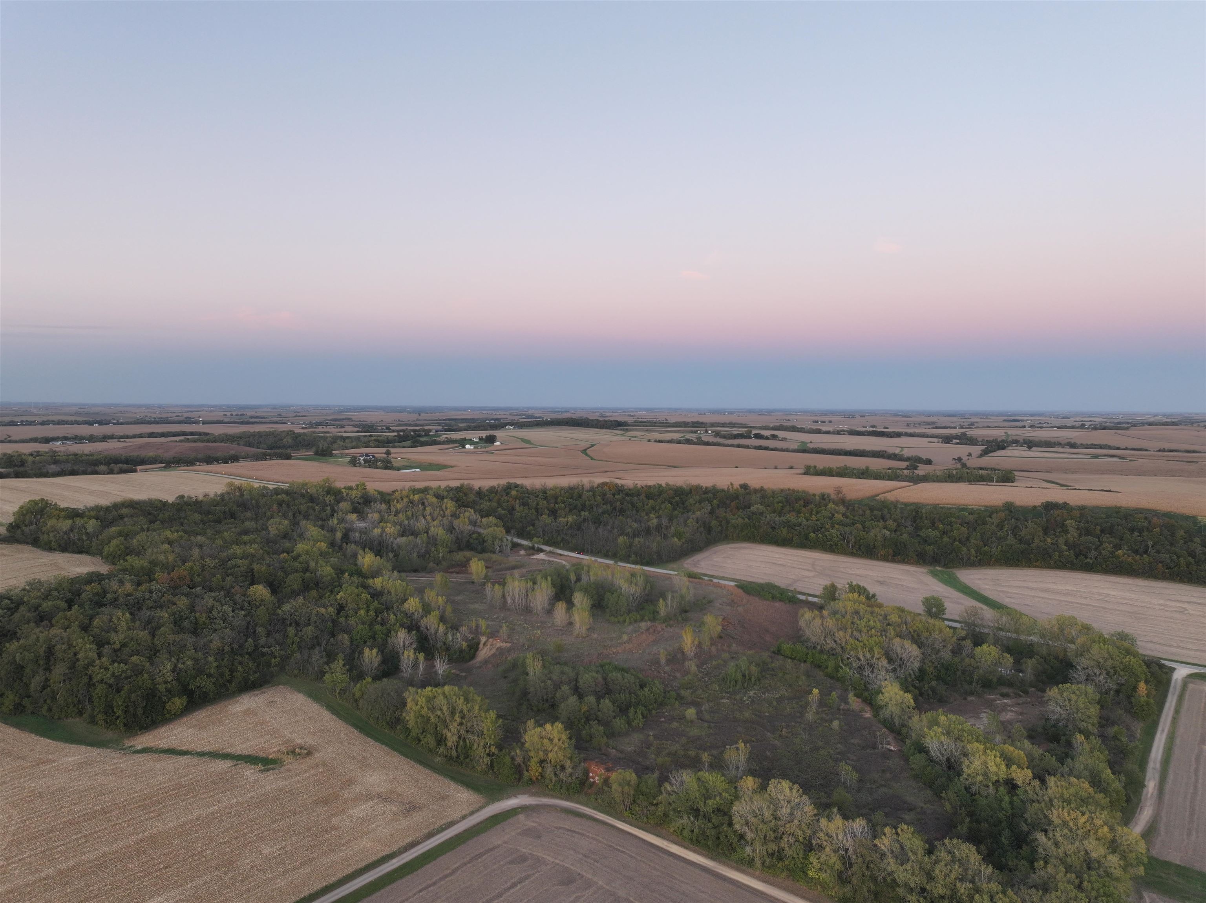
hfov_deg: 71.6
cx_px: 603
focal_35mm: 24
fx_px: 836
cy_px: 452
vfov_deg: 56.8
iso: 110
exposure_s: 1/25
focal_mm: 12.29
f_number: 2.8
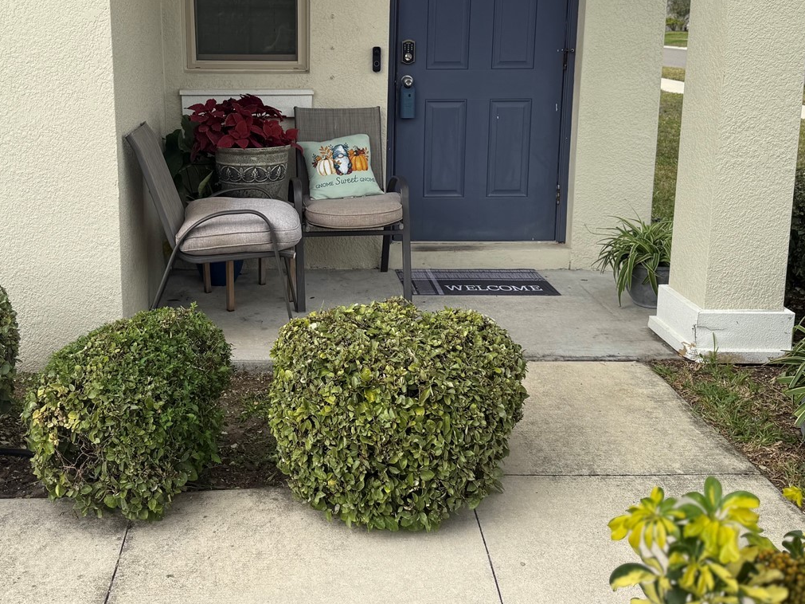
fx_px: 884
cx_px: 314
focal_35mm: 38
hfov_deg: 48.6
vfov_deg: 37.1
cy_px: 182
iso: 80
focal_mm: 6.76
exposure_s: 1/1553
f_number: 1.78
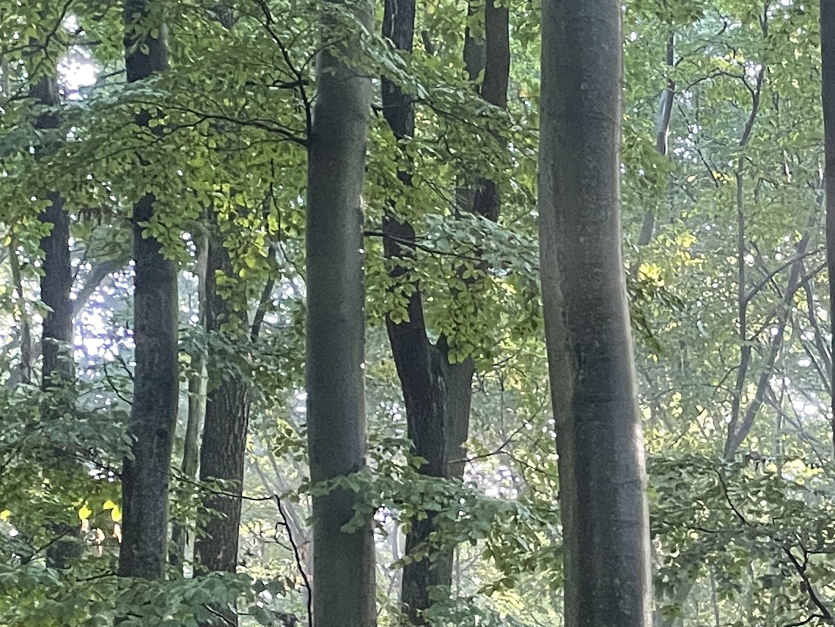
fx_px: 4440
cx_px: 1119
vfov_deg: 7.9
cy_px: 950
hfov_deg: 10.5
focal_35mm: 184
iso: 250
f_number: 2
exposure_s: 1/60
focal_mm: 6
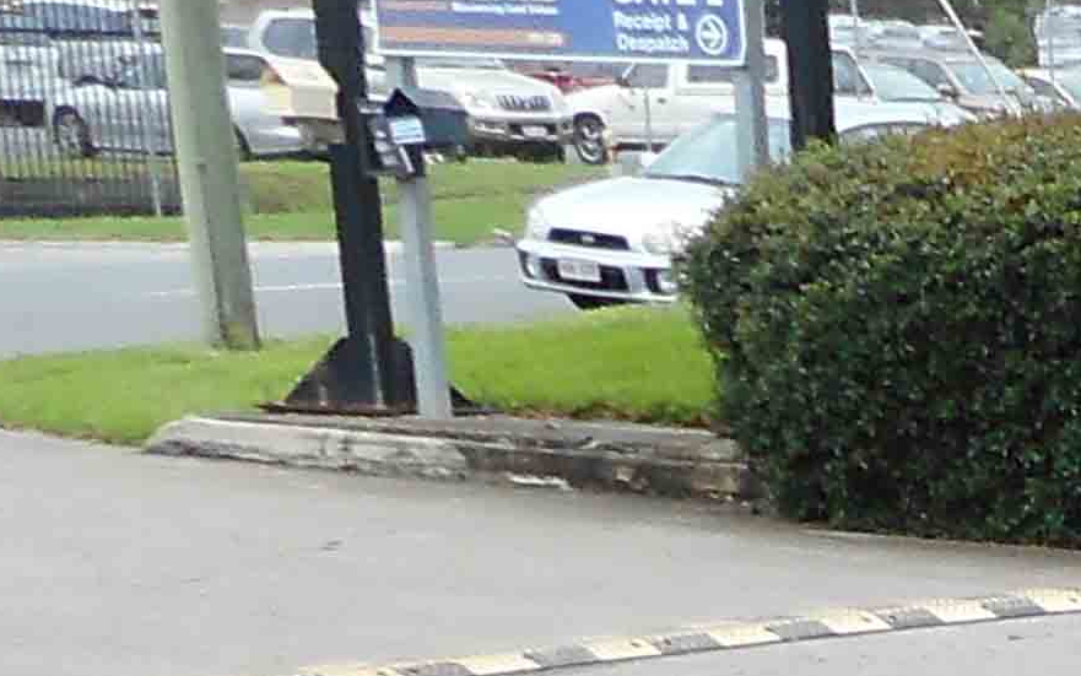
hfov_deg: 11.6
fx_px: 4567
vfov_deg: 7.4
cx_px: 2379
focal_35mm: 155
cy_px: 2083
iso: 80
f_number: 3.7
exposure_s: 1/320
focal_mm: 4.5
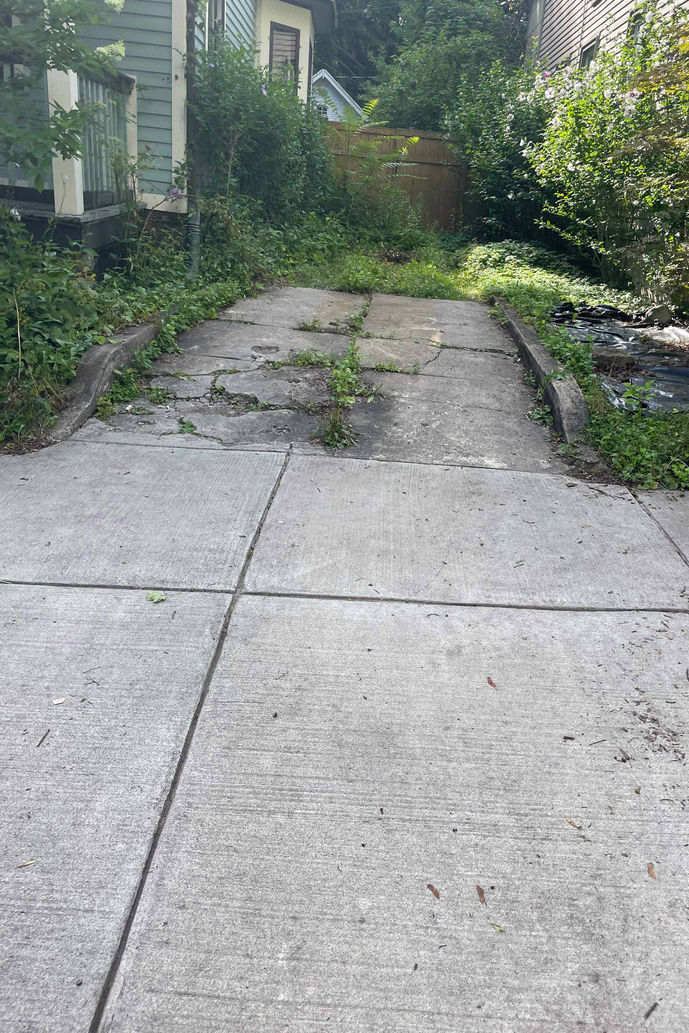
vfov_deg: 65.5
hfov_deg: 46.3
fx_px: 804
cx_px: 386
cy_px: 503
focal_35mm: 28
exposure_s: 1/545
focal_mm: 4.2
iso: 32
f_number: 1.6
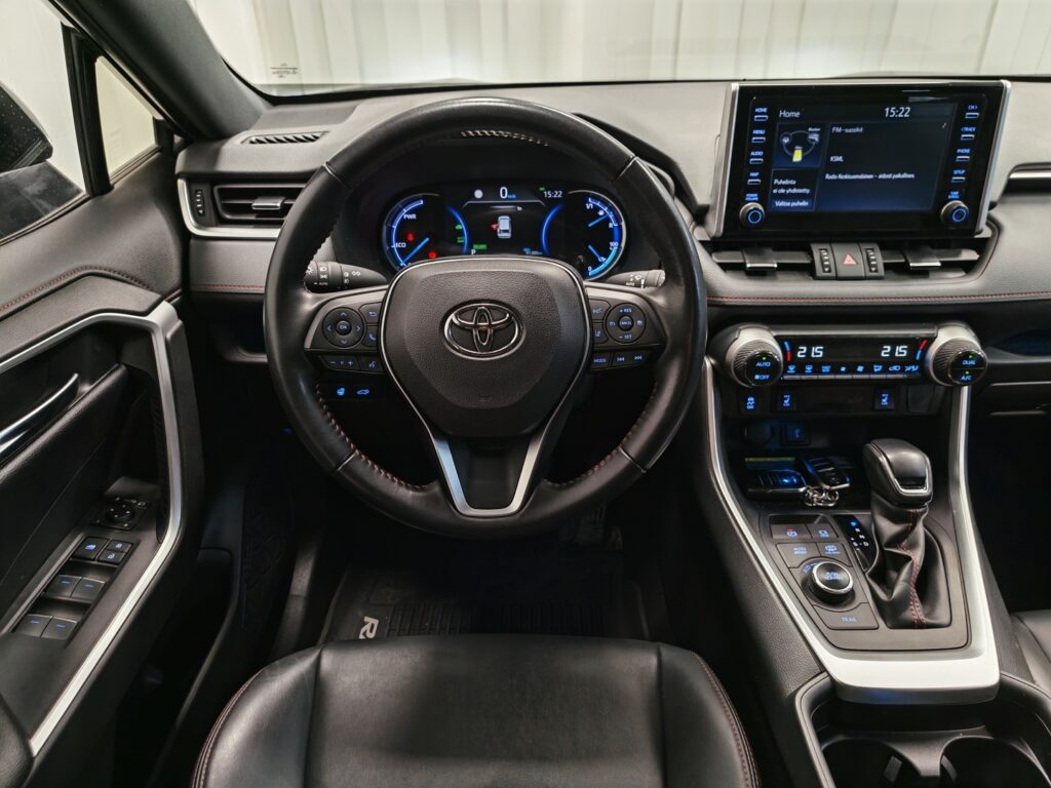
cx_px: 526
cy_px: 394
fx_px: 698
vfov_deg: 58.9
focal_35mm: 23
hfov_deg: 73.9
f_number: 1.6
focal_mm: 5.4
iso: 160
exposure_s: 1/50
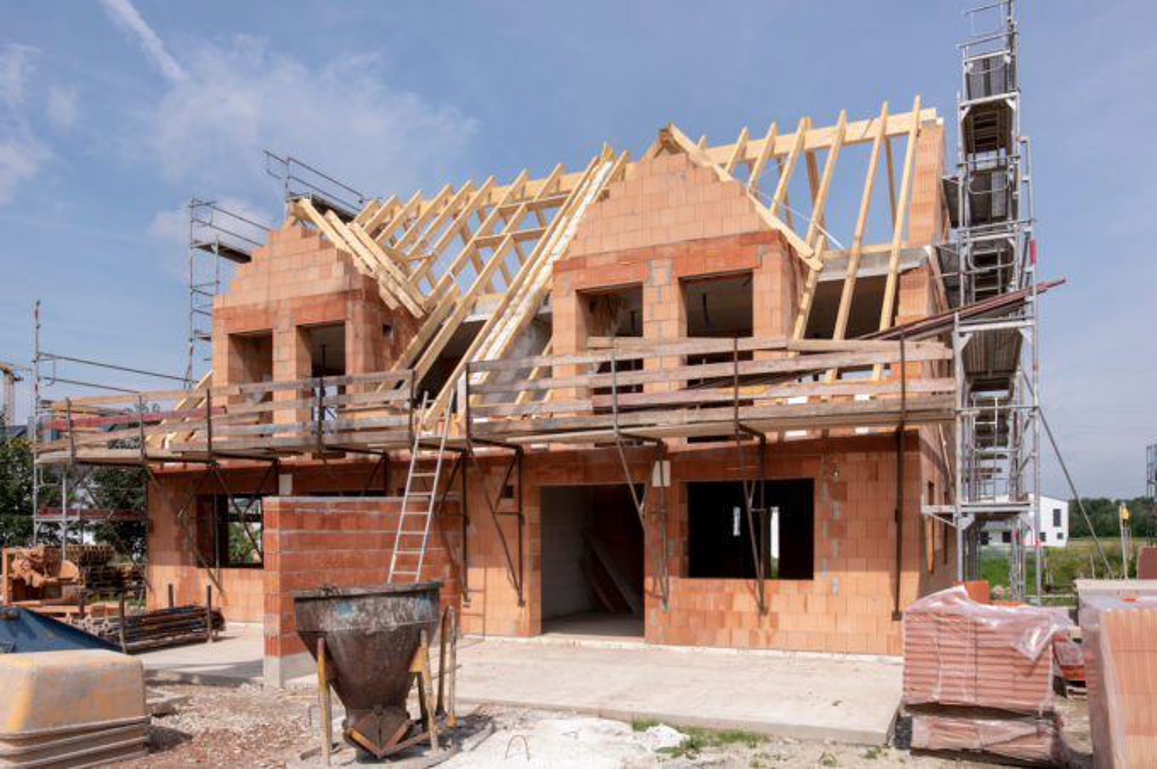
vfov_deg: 53.0
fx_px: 771
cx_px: 578
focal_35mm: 24
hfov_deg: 73.8
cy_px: 384
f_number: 10
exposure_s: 1/1000
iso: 500
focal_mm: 24
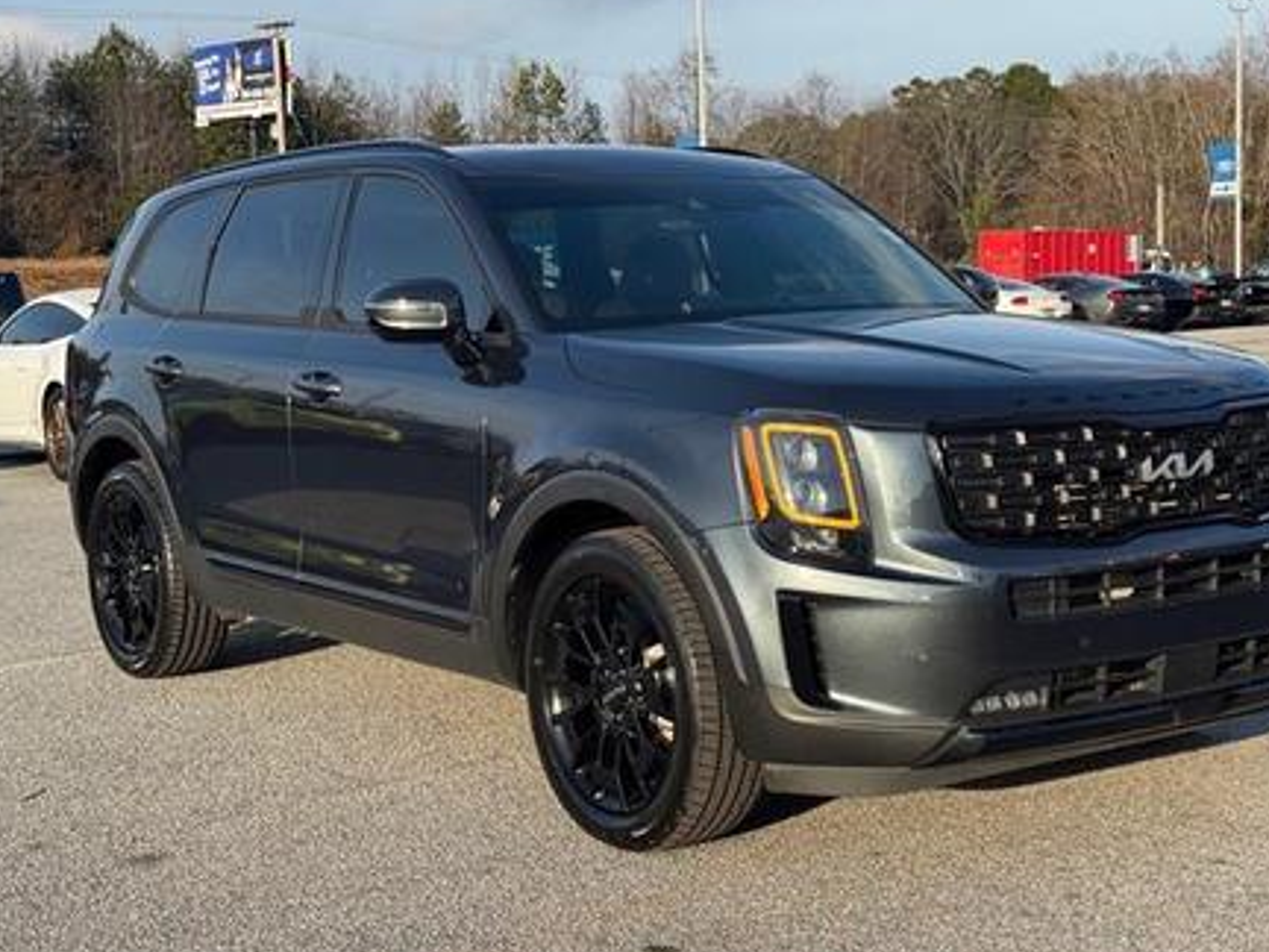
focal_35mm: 56
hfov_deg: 34.3
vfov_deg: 26.1
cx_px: 711
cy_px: 423
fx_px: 2053
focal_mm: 6.76
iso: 64
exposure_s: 1/2179
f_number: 1.78
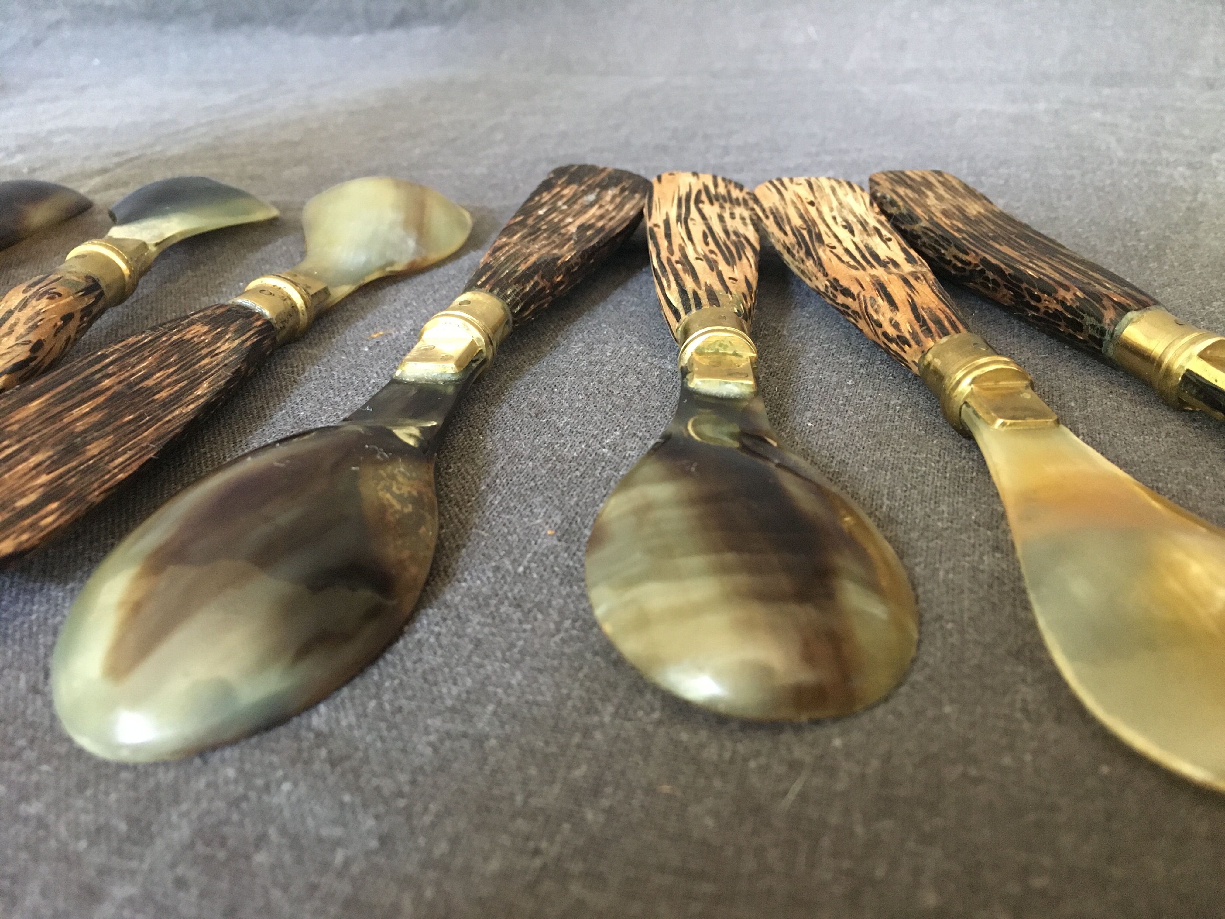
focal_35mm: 29
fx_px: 1026
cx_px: 612
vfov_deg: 48.2
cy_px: 460
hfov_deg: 61.7
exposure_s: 1/17
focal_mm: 4.15
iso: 250
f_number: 2.2
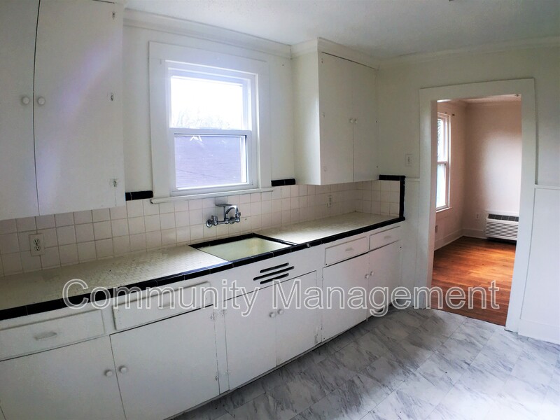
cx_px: 280
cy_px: 210
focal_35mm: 29
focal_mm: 4.15
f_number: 2.2
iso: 40
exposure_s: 1/120
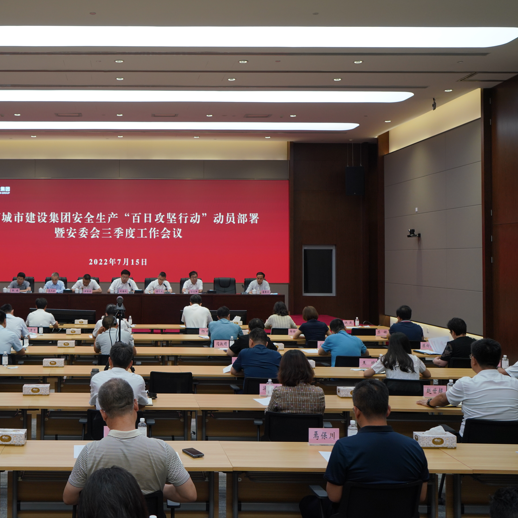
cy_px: 240
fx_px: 711
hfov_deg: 38.8
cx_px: 117
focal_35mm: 42
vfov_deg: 40.0
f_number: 4
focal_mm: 29
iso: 500
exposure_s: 1/125
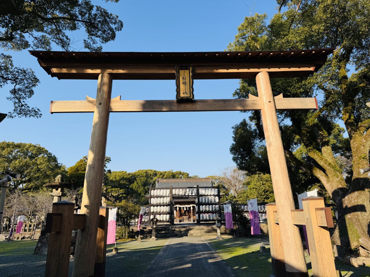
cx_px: 185
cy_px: 138
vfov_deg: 56.8
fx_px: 257
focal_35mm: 24
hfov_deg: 71.6
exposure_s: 1/3953
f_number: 1.78
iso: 80
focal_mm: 6.76
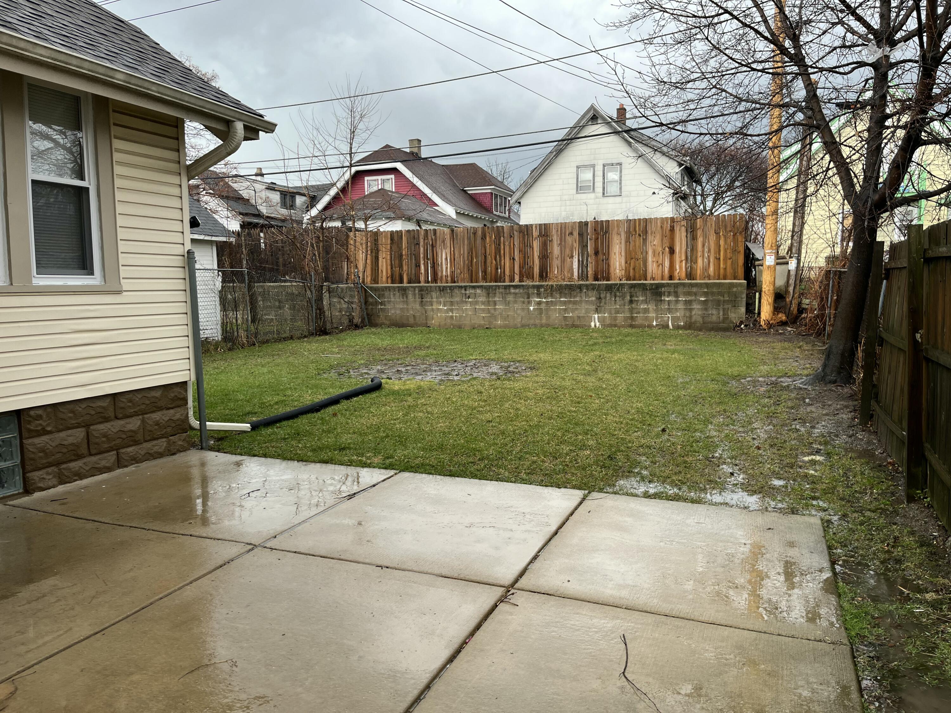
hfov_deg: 67.3
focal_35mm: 26
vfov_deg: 53.1
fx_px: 714
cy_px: 356
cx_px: 476
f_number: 1.6
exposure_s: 1/122
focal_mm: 5.1
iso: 32
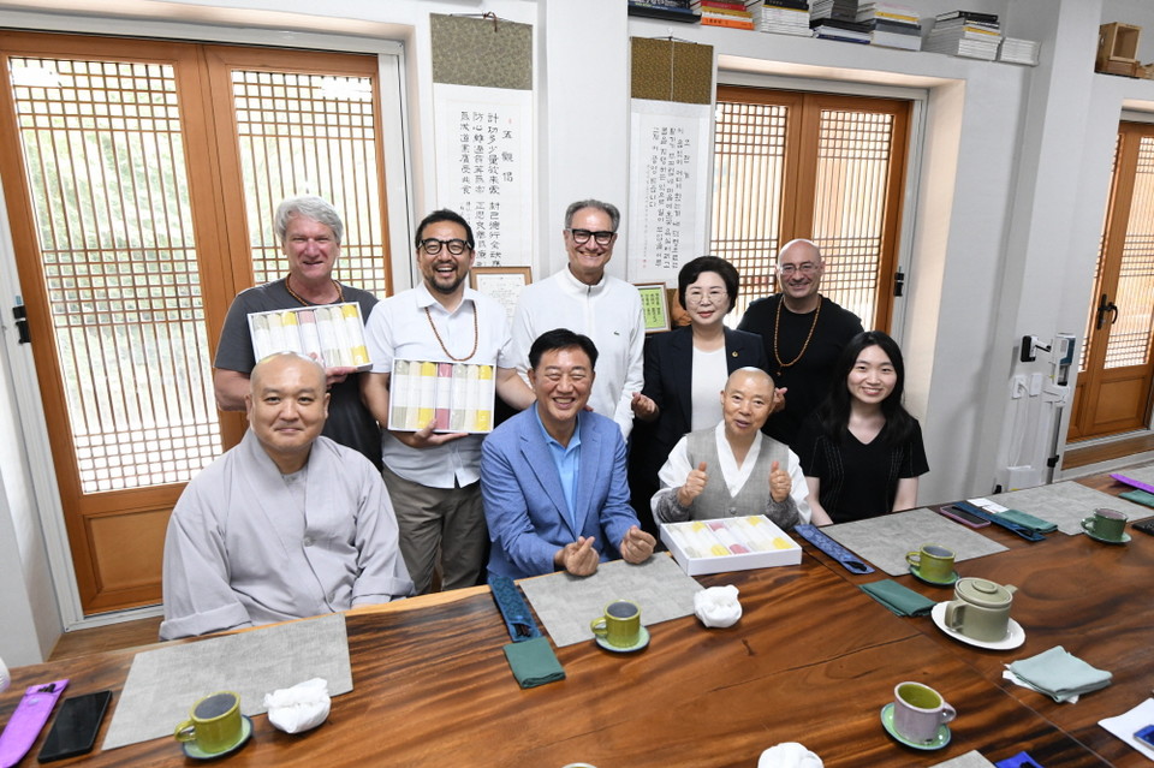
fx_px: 673
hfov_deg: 81.2
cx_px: 577
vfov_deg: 59.4
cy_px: 384
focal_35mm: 21
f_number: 5.6
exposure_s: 1/125
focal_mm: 21
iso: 3200
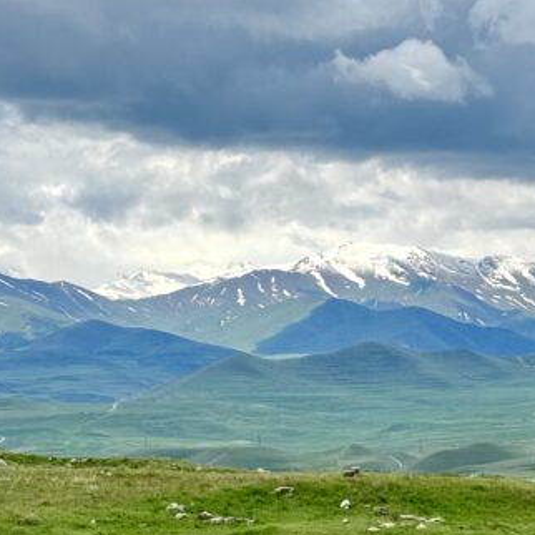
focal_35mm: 135
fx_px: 2361
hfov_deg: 12.7
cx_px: 552
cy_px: 490
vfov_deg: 12.8
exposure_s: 1/4310
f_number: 1.78
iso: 64
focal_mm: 6.76
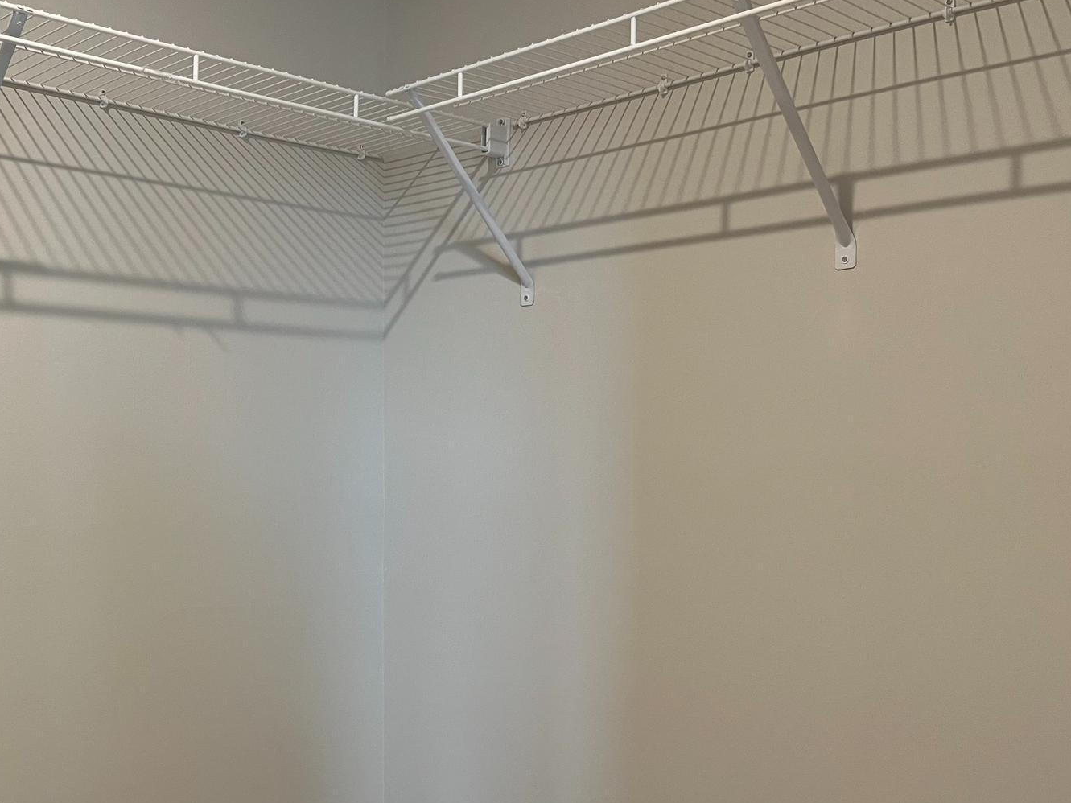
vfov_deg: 35.7
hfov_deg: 45.6
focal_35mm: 40
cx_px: 300
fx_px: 1237
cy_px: 518
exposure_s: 1/60
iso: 80
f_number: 1.6
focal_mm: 5.1
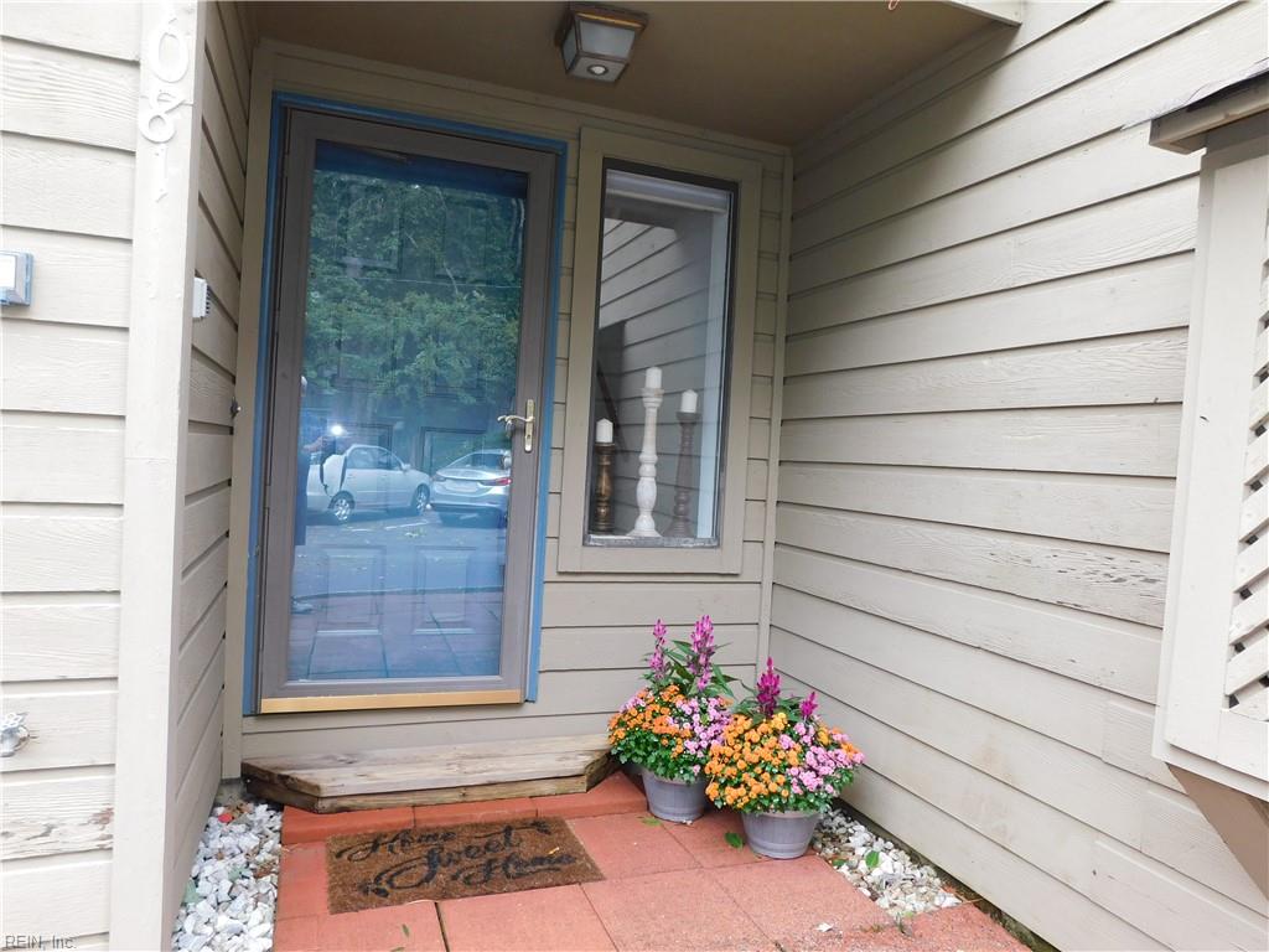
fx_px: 843
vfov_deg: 58.9
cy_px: 476
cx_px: 634
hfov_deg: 73.9
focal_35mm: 23
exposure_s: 1/80
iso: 125
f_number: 3
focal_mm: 4
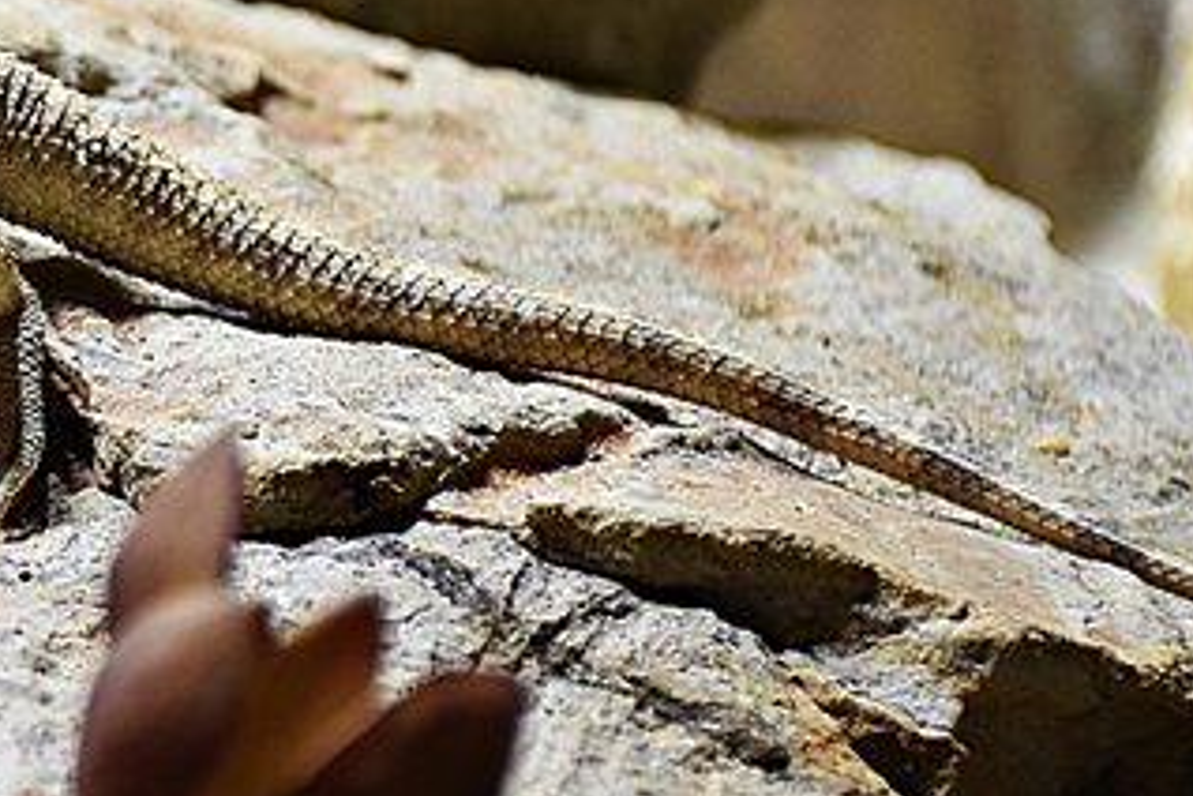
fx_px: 10570
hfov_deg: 6.4
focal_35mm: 319
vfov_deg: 4.3
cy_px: 231
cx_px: -506
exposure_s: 1/250
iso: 800
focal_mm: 66
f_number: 5
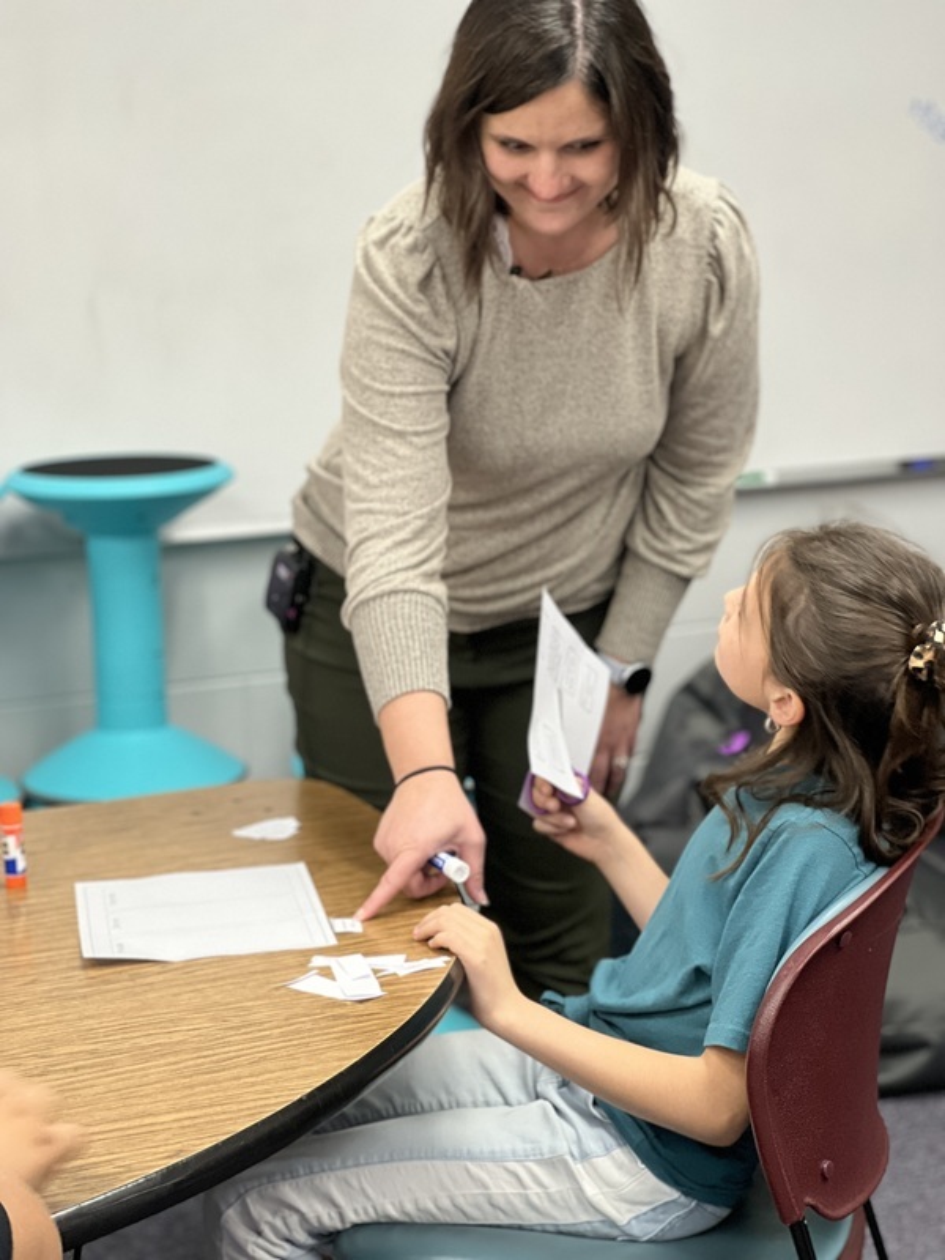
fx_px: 2803
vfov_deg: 25.3
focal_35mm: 77
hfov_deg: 19.1
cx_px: 472
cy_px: 630
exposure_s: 1/40
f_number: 2.8
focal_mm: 9
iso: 200
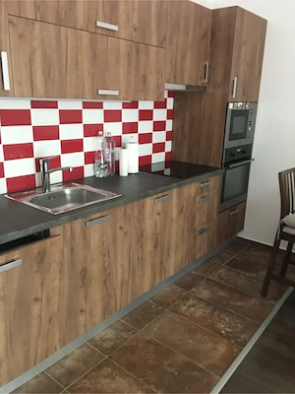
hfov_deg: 48.2
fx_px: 330
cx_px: 148
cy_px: 197
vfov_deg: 61.7
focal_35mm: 29
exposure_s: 1/8
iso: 100
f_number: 2.2
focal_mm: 4.15
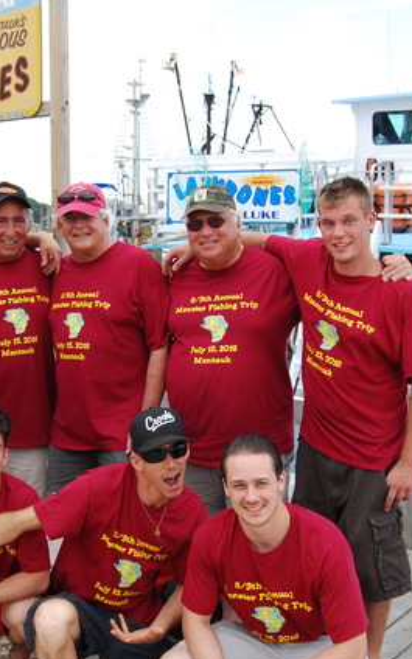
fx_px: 934
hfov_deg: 24.7
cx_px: 123
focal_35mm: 52
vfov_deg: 38.8
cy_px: 371
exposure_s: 1/125
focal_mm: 20
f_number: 5.6
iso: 160
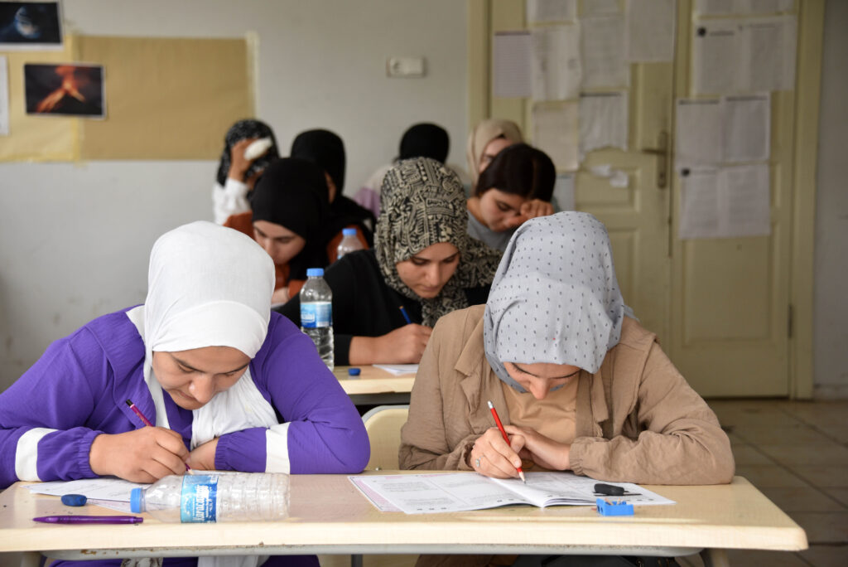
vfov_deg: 17.5
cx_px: 424
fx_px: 1838
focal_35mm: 78
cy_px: 284
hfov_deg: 26.0
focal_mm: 78
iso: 720
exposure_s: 1/125
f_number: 5.6
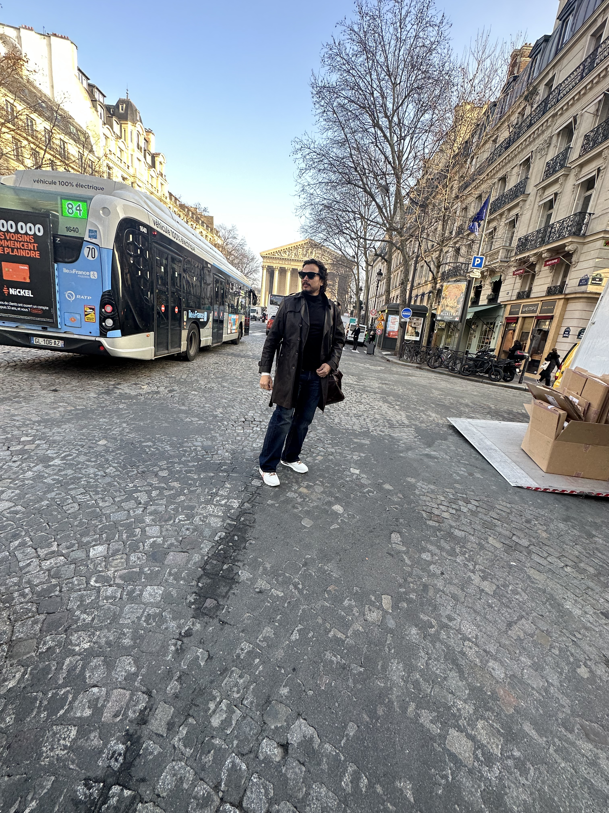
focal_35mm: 14
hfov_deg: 85.7
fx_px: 328
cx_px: 304
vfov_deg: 102.1
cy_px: 406
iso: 40
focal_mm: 2.22
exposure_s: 1/109
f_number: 2.2
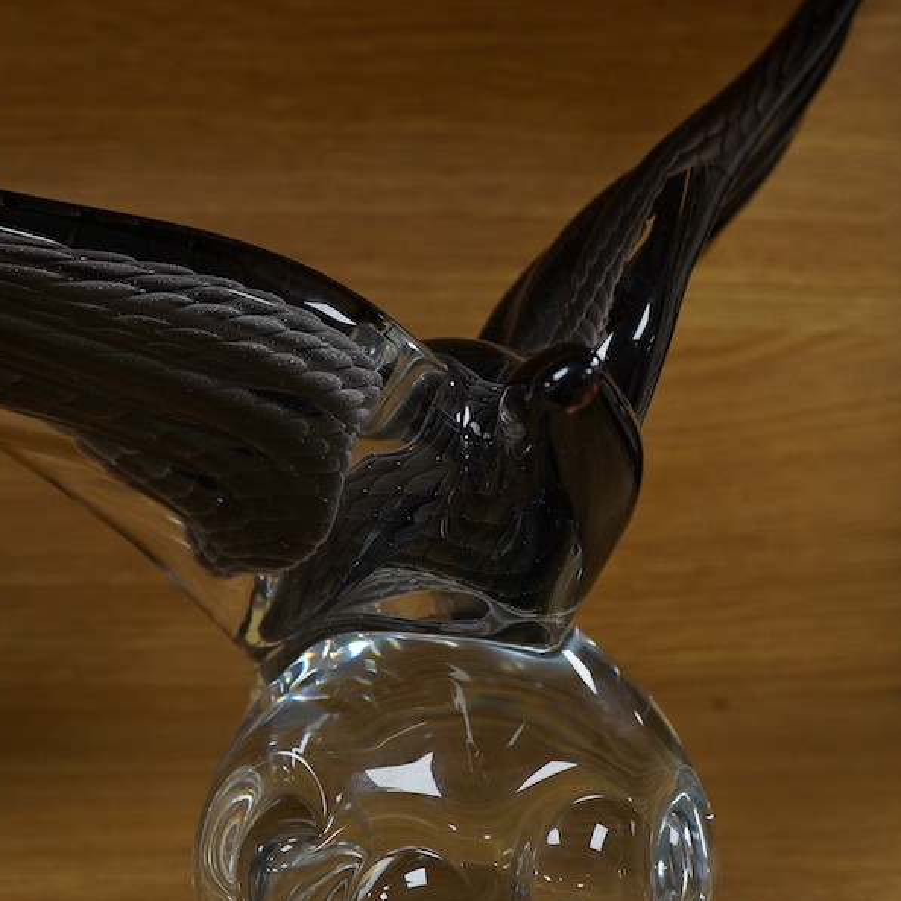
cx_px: 427
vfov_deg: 29.6
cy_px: 453
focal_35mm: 58
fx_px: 1708
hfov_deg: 29.5
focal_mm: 30
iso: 1250
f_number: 10
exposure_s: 1/125
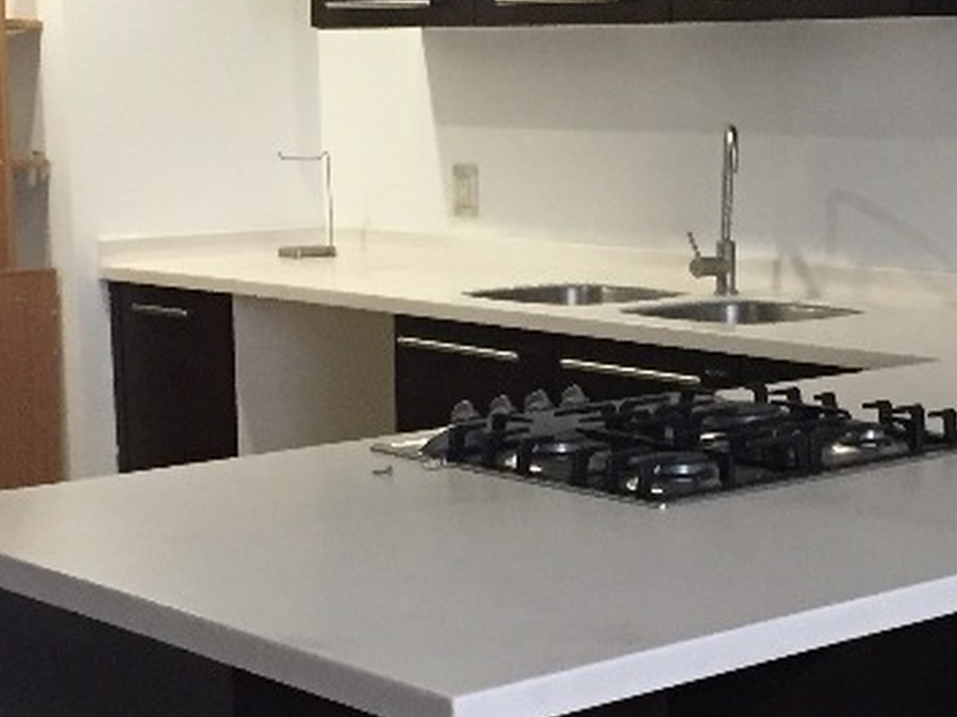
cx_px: 660
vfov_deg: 17.5
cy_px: 441
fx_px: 2321
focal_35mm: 84
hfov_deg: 23.2
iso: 320
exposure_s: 1/15
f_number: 2.2
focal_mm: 4.15
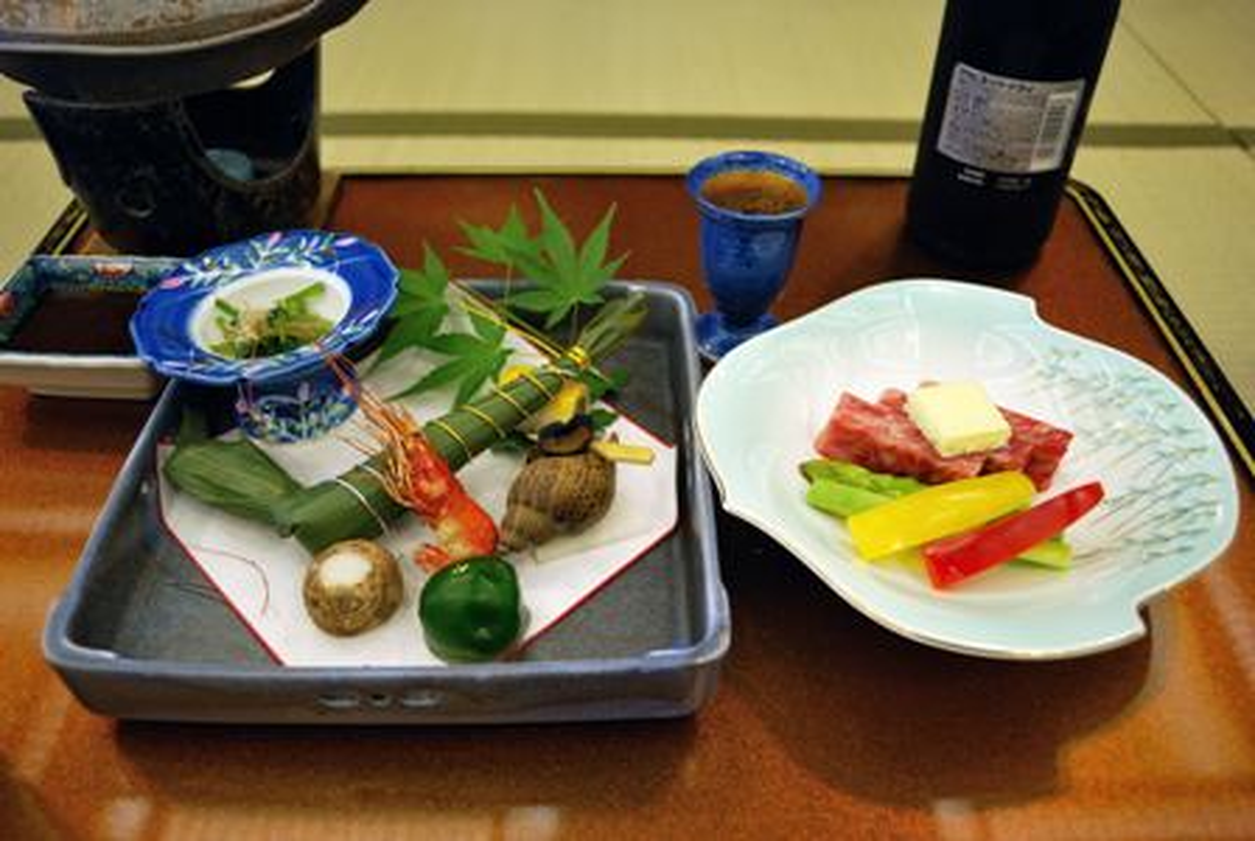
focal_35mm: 30
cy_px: 420
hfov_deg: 61.9
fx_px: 1047
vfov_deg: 43.7
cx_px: 628
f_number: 3.8
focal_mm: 20
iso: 200
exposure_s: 1/30
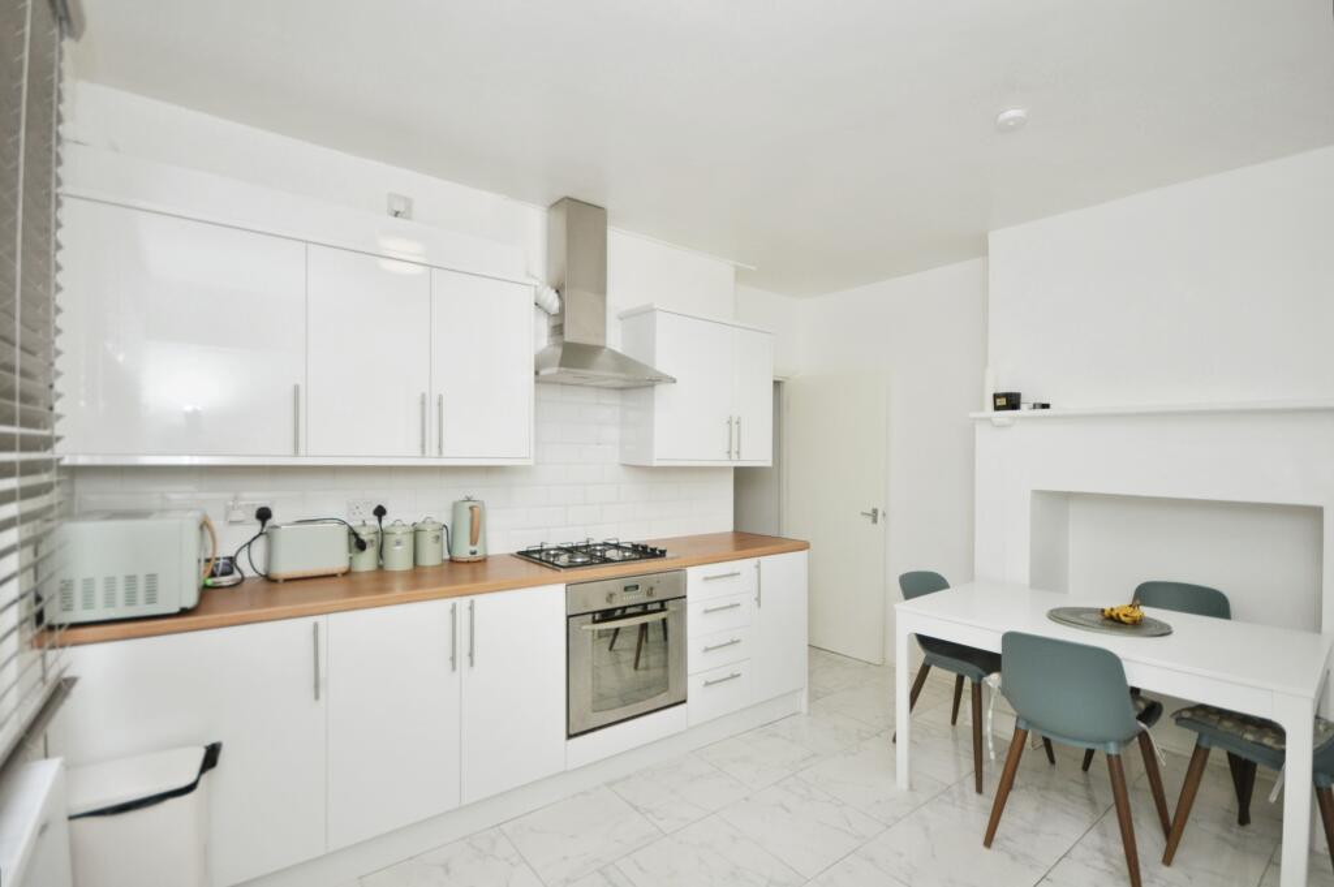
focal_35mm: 15
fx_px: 555
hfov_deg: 100.4
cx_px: 667
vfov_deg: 77.2
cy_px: 444
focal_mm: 10
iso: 200
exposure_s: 1/60
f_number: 5
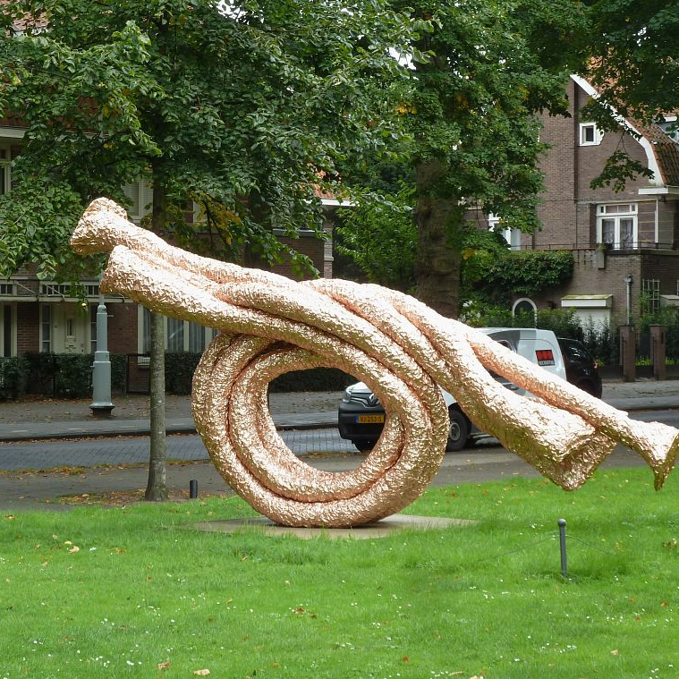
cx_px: 282
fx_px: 2064
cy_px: 340
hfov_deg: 18.7
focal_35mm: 93
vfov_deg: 18.7
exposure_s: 1/80
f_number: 4.2
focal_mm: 12.8
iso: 80
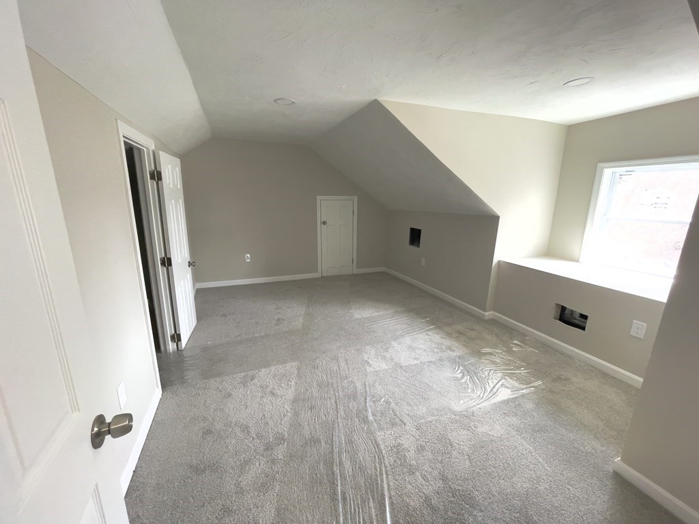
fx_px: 263
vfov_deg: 89.9
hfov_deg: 106.2
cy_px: 262
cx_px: 350
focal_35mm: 13
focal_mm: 1.54
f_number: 2.4
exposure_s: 1/99
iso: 200
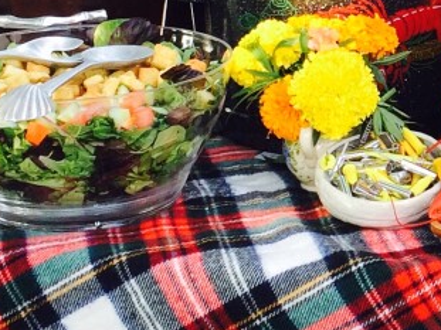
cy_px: -47
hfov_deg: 13.5
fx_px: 1783
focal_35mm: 140
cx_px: 611
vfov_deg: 10.4
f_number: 2.2
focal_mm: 4.15
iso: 40
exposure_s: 1/120
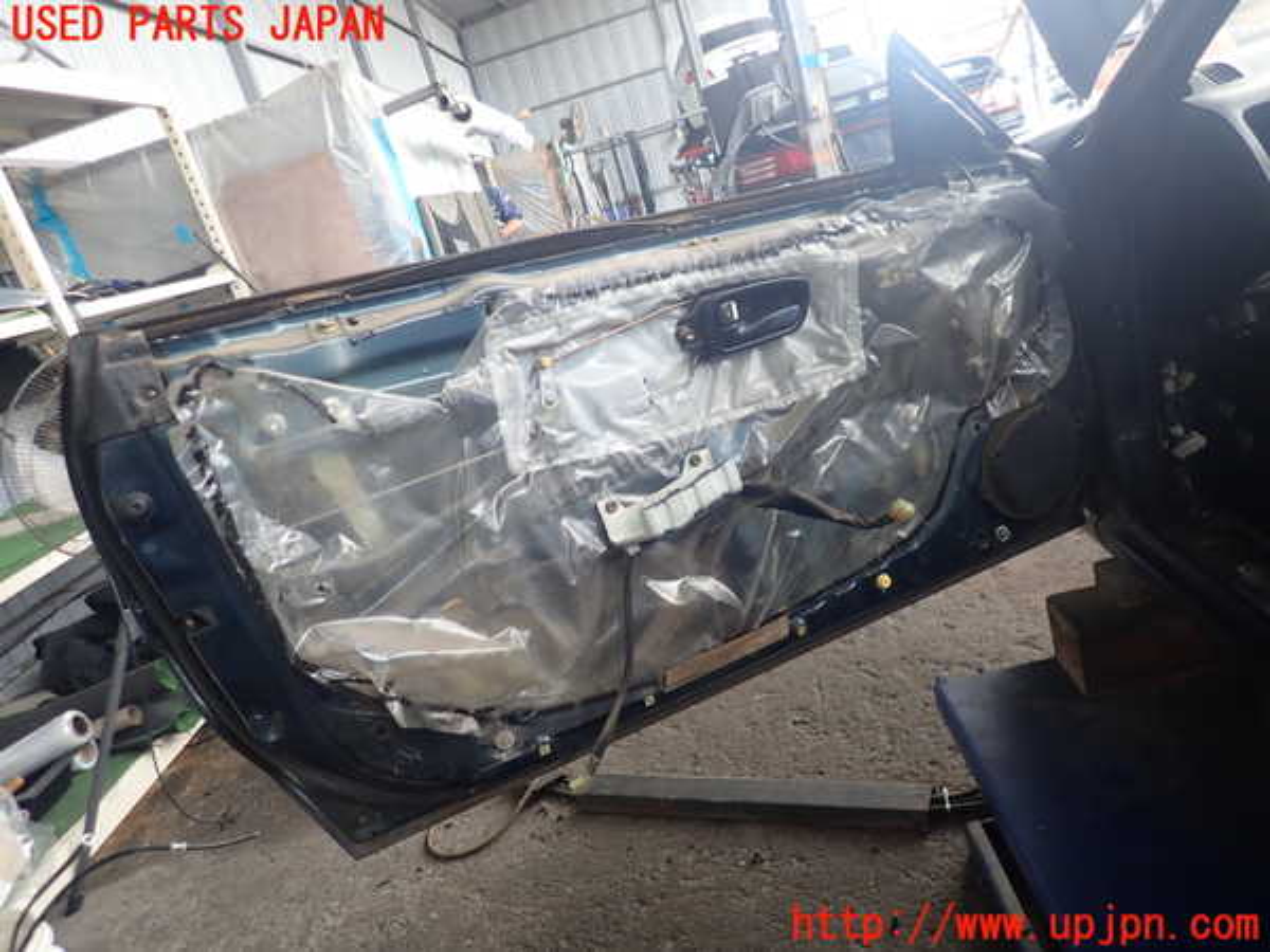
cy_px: 476
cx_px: 635
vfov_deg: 54.9
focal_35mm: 25
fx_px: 917
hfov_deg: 69.4
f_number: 2
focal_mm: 4.5
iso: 100
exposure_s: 1/60
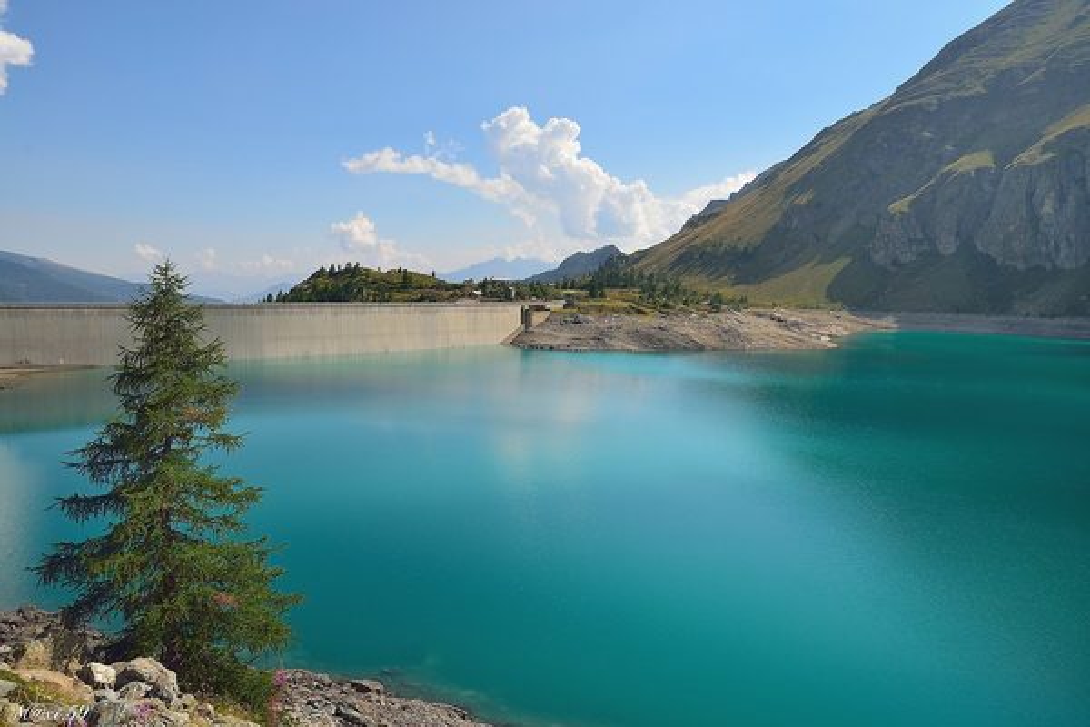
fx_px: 848
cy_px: 364
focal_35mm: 28
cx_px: 545
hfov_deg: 65.5
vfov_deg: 46.4
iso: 100
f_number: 8
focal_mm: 28
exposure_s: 1/250
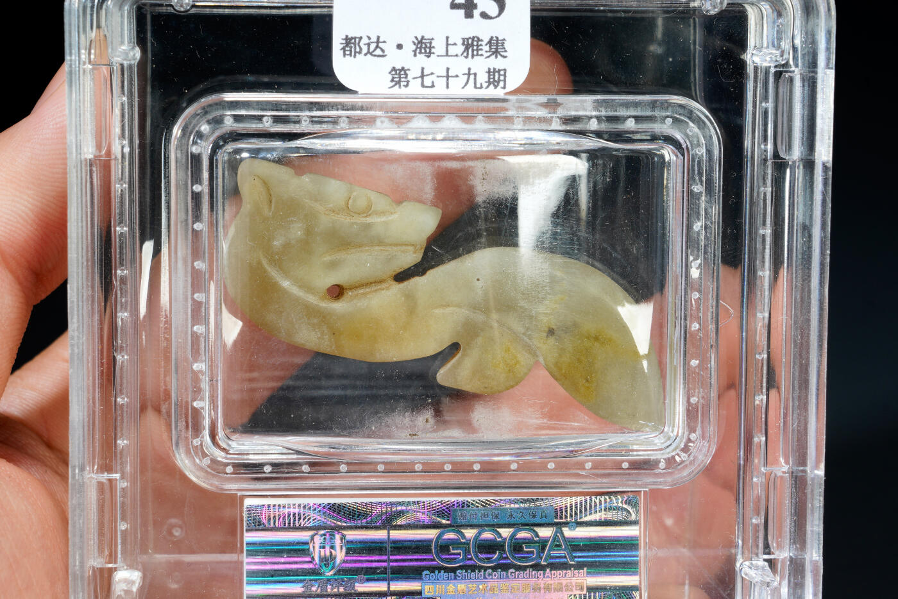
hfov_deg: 21.0
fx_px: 2420
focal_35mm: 97
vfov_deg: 14.1
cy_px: 300
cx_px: 449
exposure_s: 1/160
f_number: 18
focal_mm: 65
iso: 100
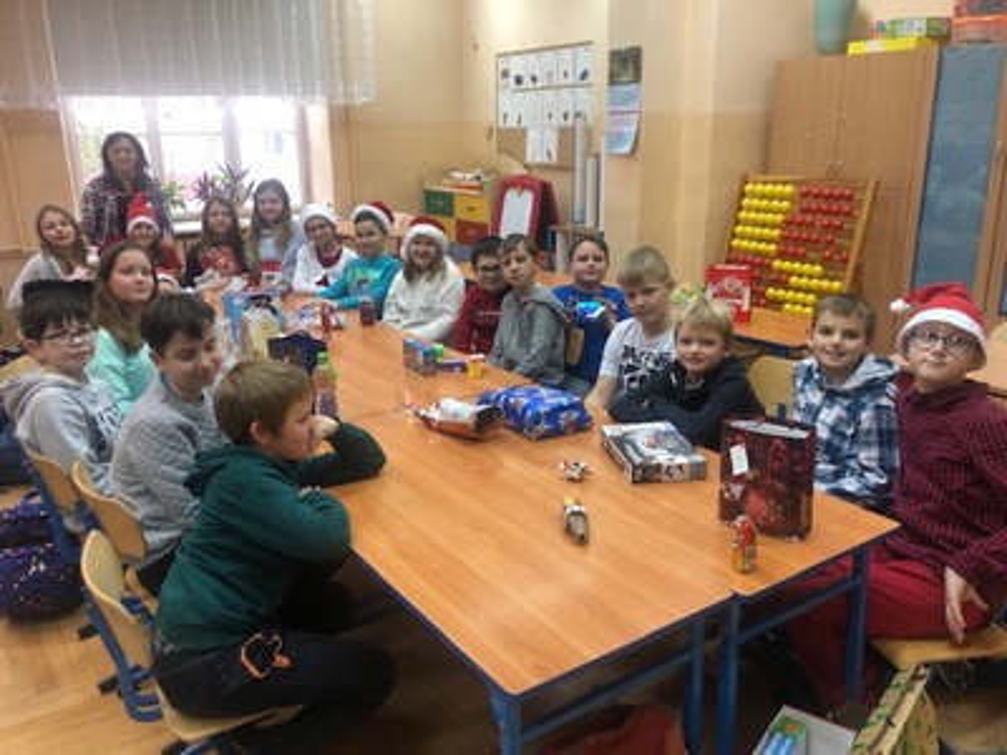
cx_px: 504
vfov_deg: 49.7
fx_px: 815
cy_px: 378
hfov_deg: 63.4
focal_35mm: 28
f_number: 1.8
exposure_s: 1/20
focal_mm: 3.99
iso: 40
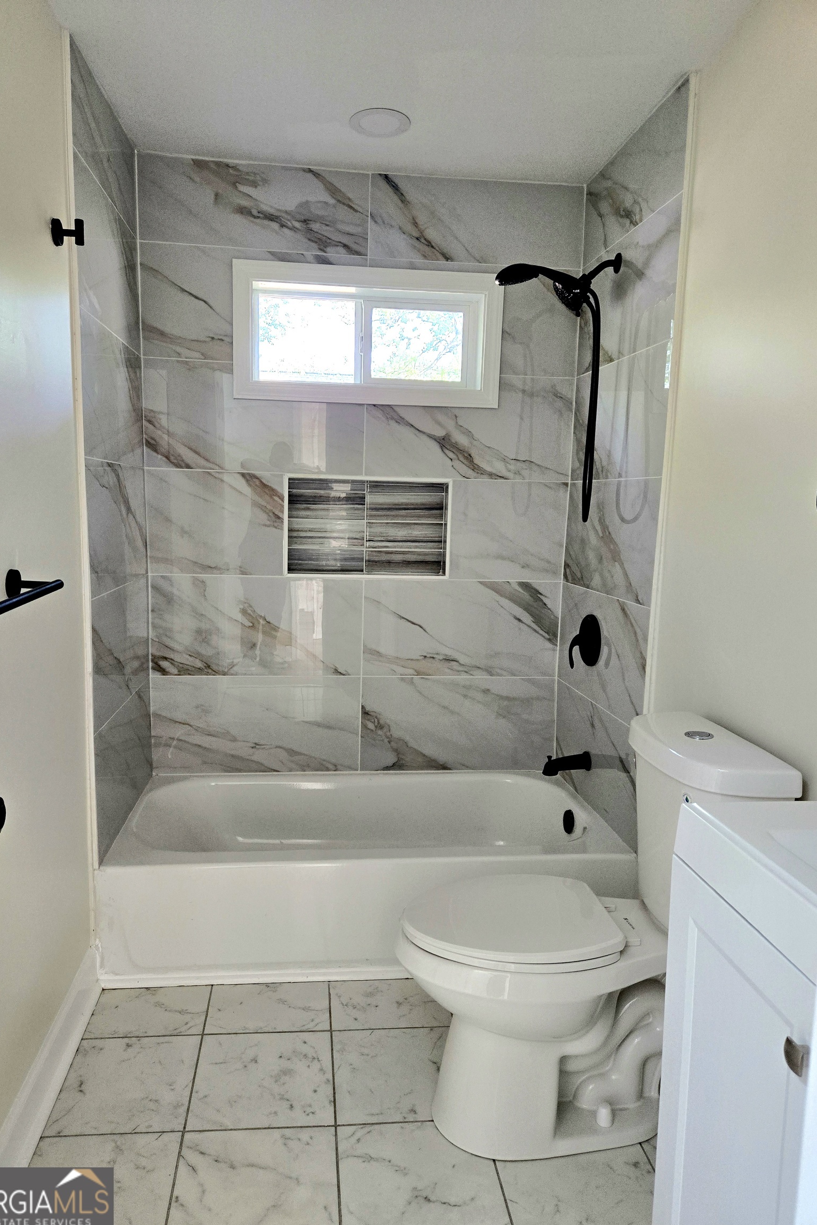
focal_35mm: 24
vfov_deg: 73.7
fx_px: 817
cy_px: 614
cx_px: 391
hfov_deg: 53.1
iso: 200
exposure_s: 1/120
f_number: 1.8
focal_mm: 5.4
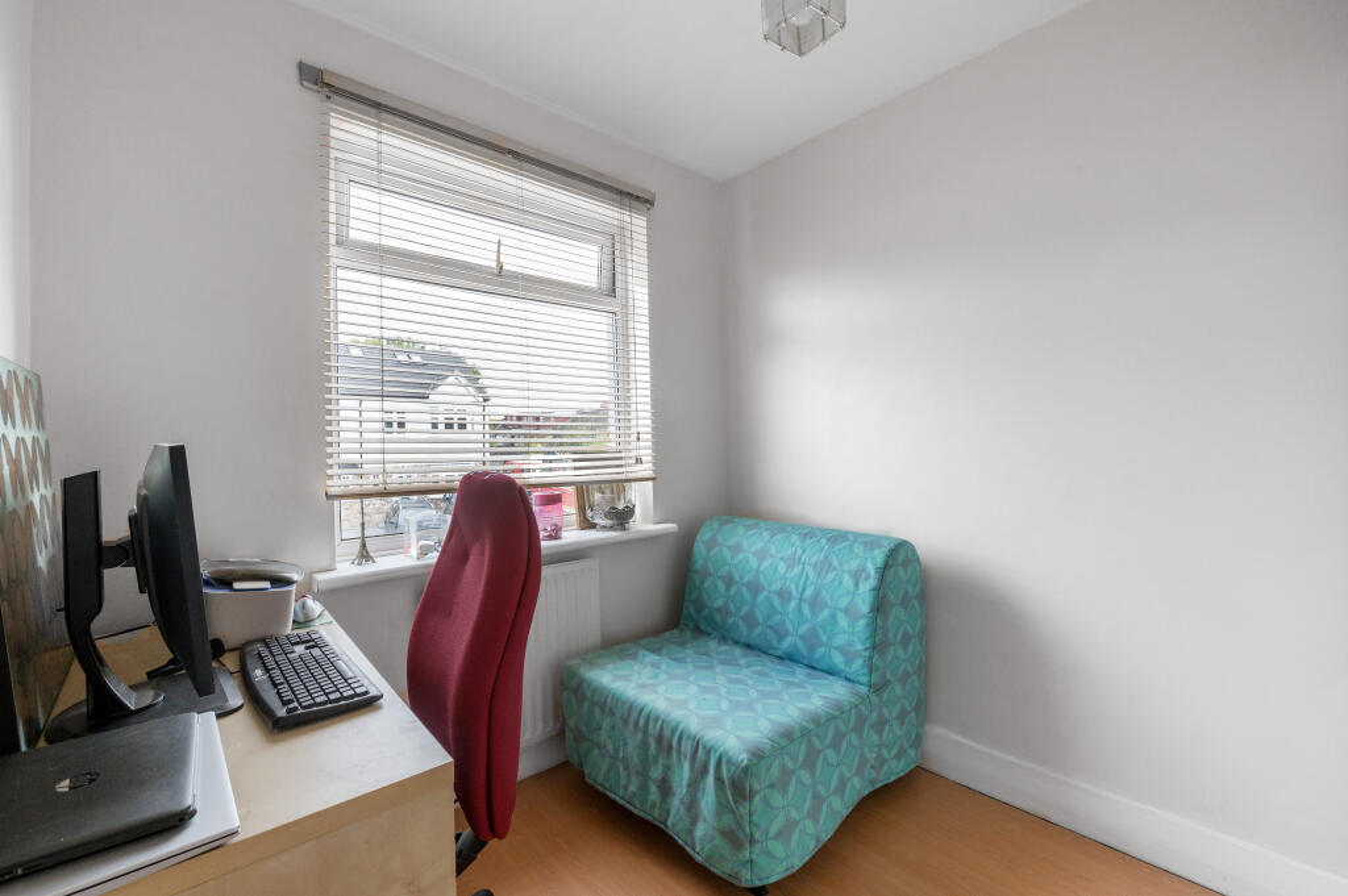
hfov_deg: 100.4
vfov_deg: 77.2
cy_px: 448
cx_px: 674
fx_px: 561
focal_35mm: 15
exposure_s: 1/50
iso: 800
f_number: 8
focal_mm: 15
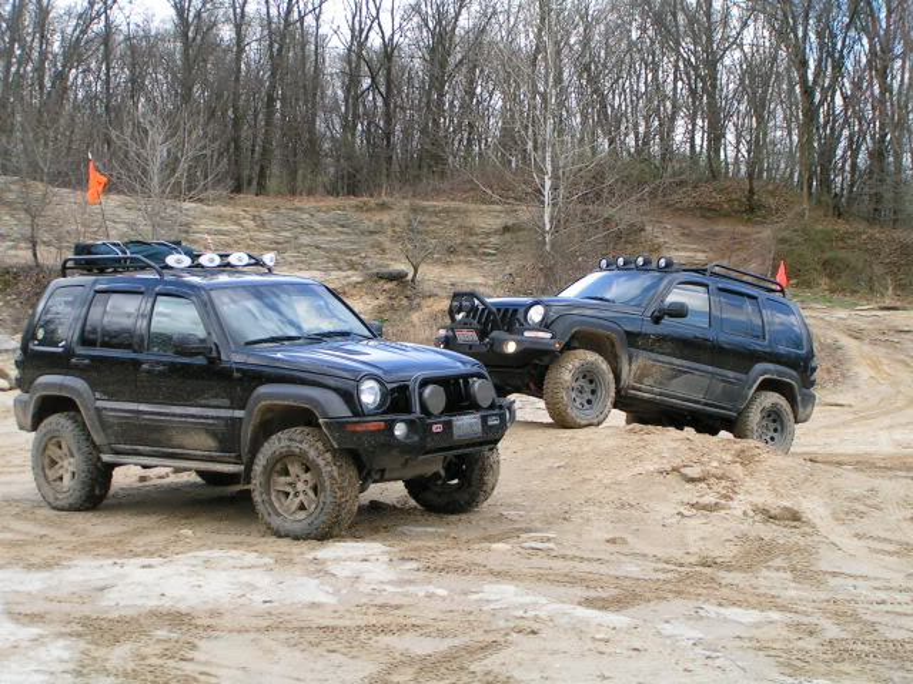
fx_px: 1662
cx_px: 456
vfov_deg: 23.3
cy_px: 342
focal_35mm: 63
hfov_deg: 30.7
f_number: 5
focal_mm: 9.7
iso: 50
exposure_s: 1/125
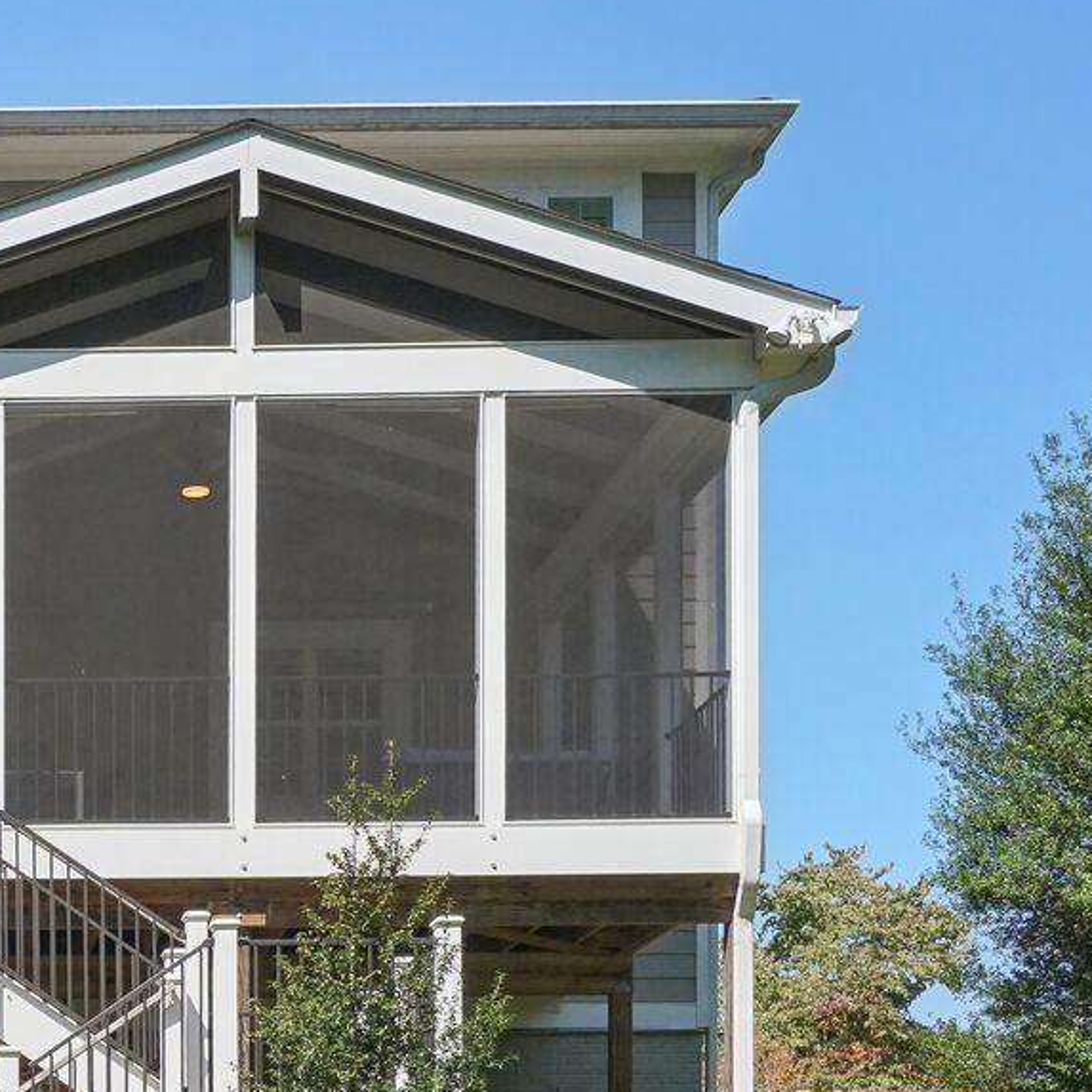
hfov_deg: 19.9
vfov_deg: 21.1
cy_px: 646
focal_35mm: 82
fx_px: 2927
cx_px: -206
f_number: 9
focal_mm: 32
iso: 640
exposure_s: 1/1250
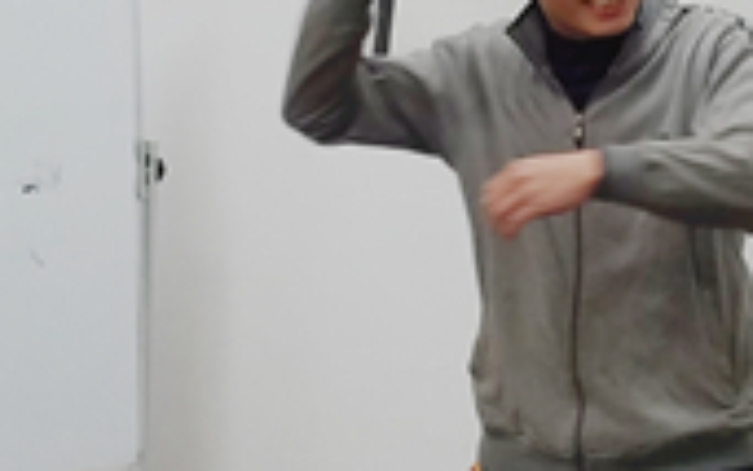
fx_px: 2155
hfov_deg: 19.8
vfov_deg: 12.4
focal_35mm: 105
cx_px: 326
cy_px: 103
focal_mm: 4.2
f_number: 1.7
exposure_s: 1/50
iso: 125
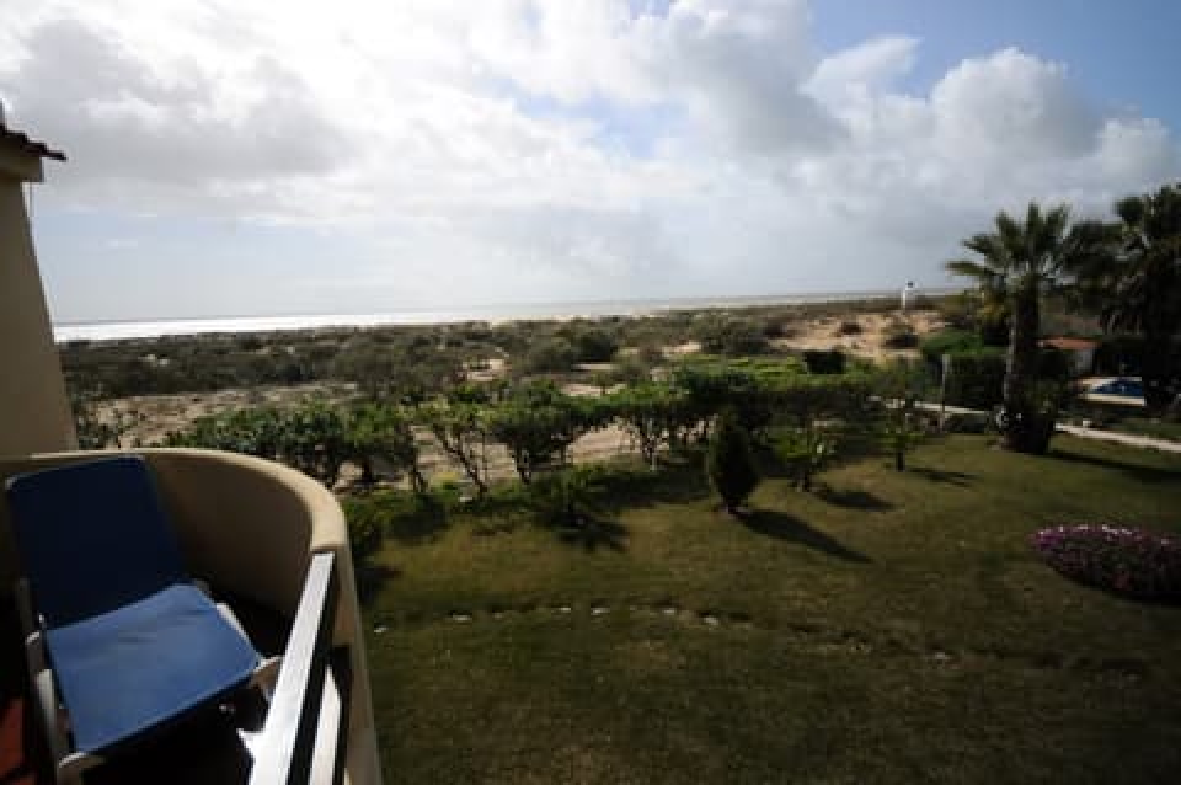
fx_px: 492
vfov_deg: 77.2
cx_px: 590
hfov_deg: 100.4
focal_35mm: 15
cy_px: 392
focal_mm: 10
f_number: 4.5
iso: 800
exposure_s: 1/8000
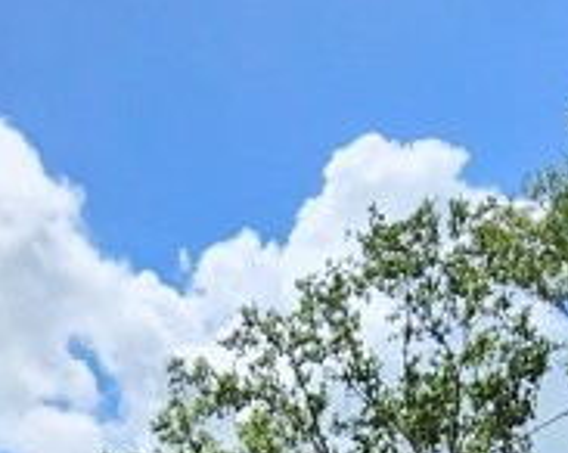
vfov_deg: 15.5
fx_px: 1192
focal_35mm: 71
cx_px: 143
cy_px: 987
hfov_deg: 26.5
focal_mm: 2.2
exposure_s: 1/1493
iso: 50
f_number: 2.2
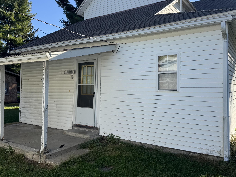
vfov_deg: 46.7
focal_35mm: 30
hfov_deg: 60.0
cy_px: 79
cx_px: 116
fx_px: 205
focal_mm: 6.76
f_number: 1.78
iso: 80
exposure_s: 1/2331
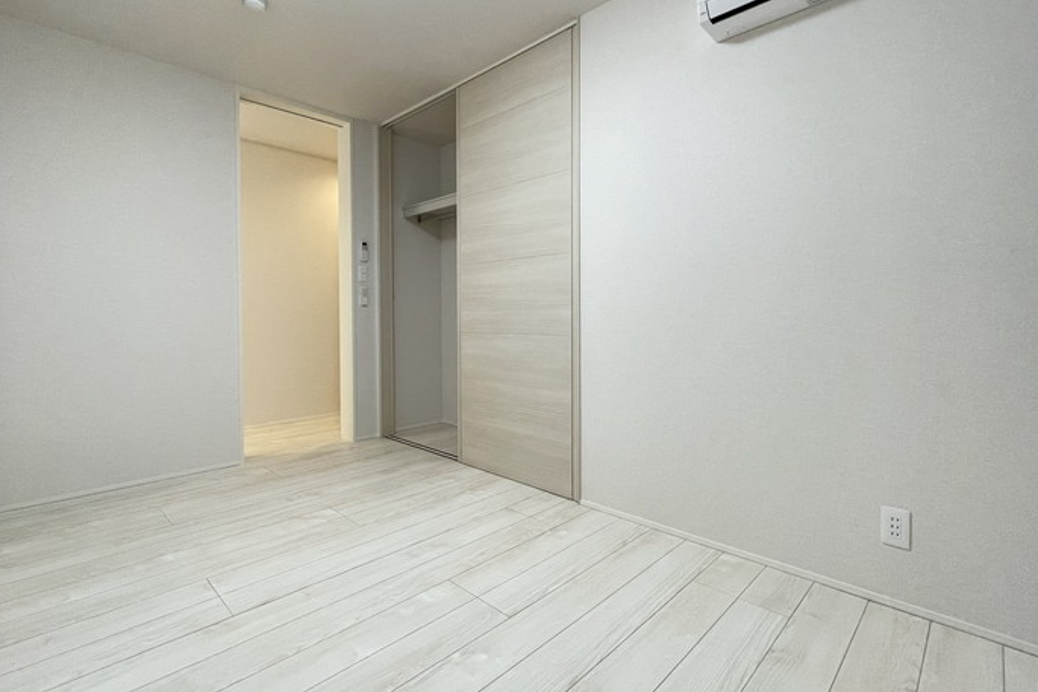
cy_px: 324
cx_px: 494
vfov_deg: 70.4
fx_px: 490
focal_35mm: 17
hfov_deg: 93.2
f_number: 2.4
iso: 250
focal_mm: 1.55
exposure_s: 1/100
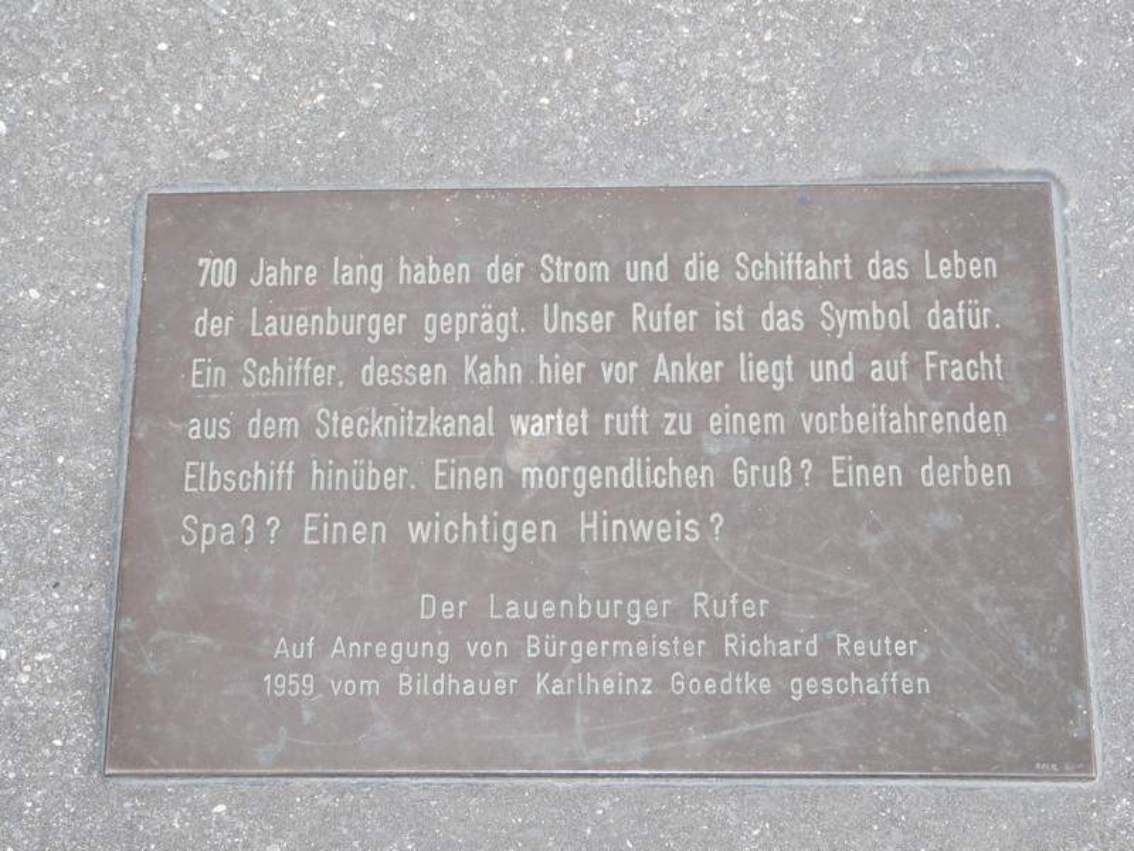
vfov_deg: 20.2
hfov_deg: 26.7
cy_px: 426
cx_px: 567
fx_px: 2391
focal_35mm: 73
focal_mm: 12
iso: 100
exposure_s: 1/160
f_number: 4
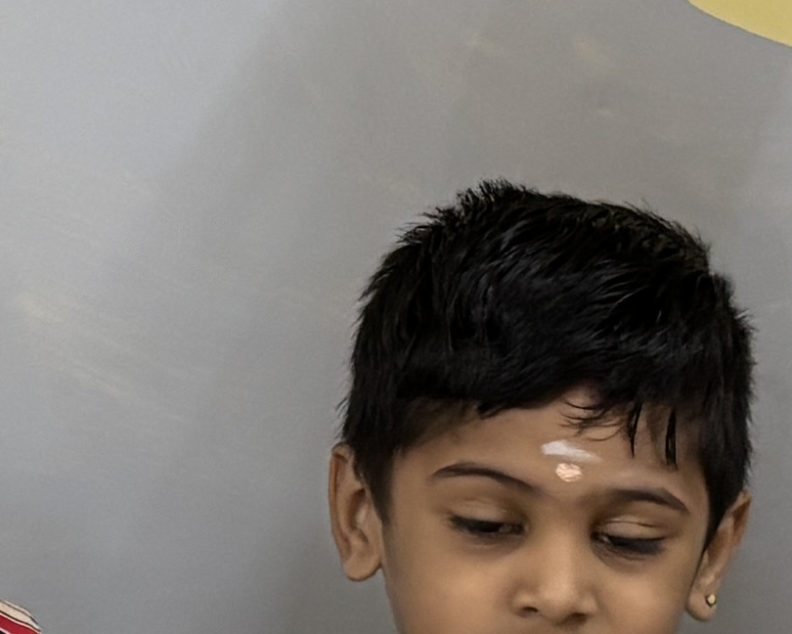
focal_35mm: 179
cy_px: 474
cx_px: -261
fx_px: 4196
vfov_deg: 8.6
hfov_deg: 10.5
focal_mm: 5.96
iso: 250
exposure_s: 1/50
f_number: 1.6
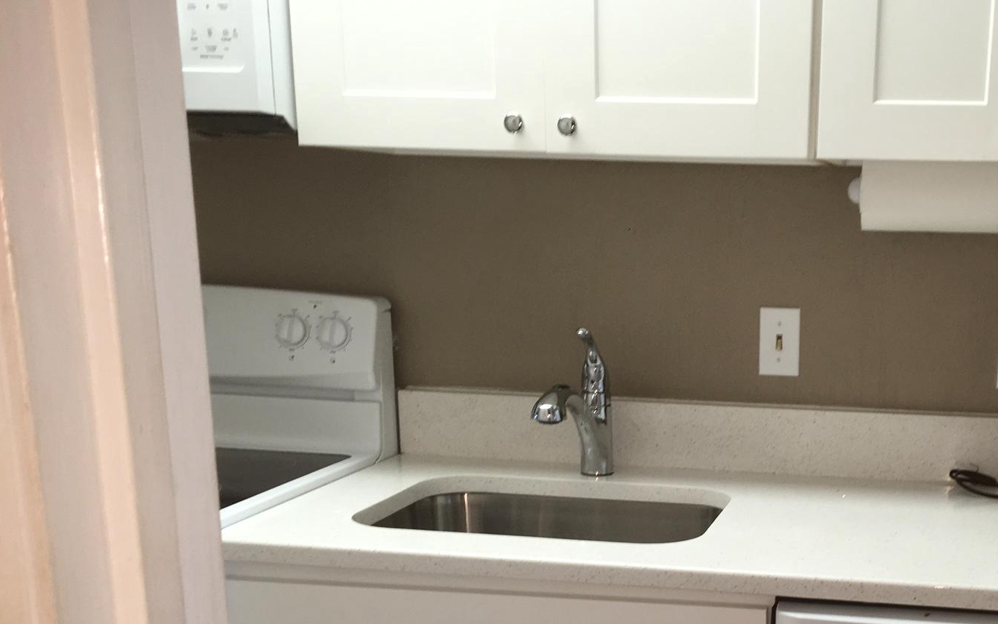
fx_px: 1278
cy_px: 560
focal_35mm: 47
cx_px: 762
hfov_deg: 41.3
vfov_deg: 26.5
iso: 25
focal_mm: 4.15
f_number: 2.2
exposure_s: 1/30
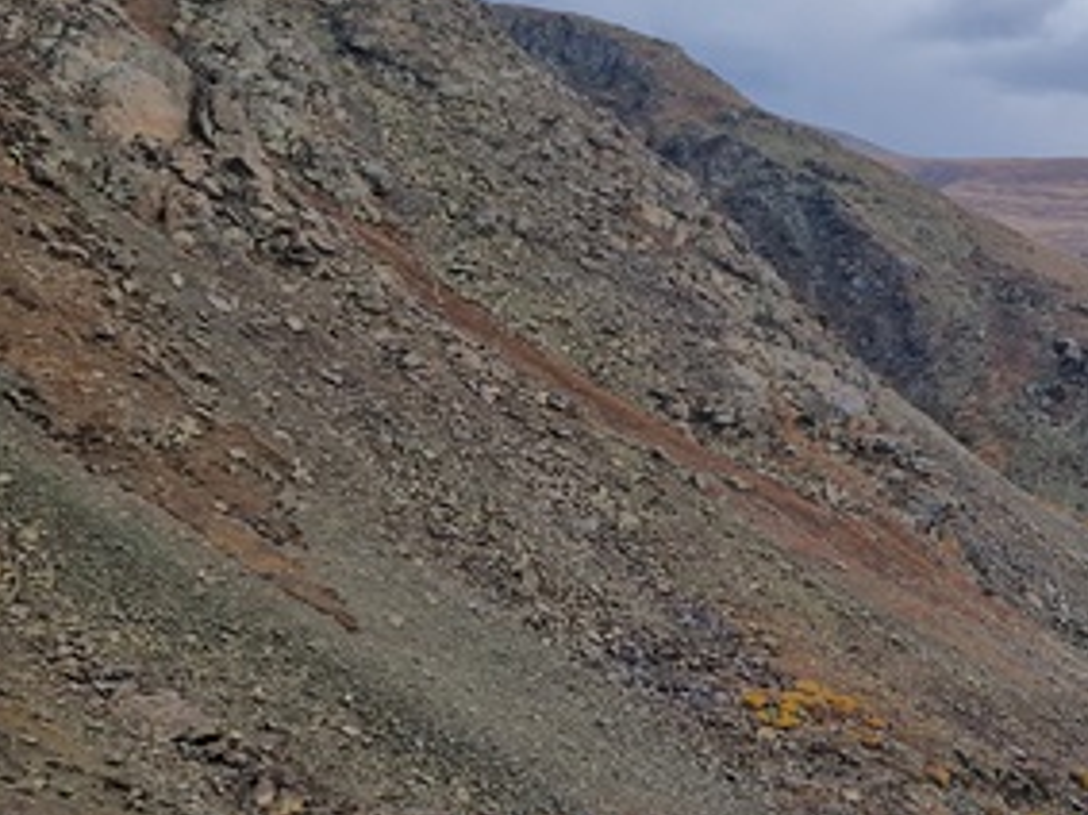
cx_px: 1165
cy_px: 181
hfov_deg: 27.5
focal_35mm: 65
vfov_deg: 22.3
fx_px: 2042
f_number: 1.8
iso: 50
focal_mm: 5.4
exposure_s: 1/1104
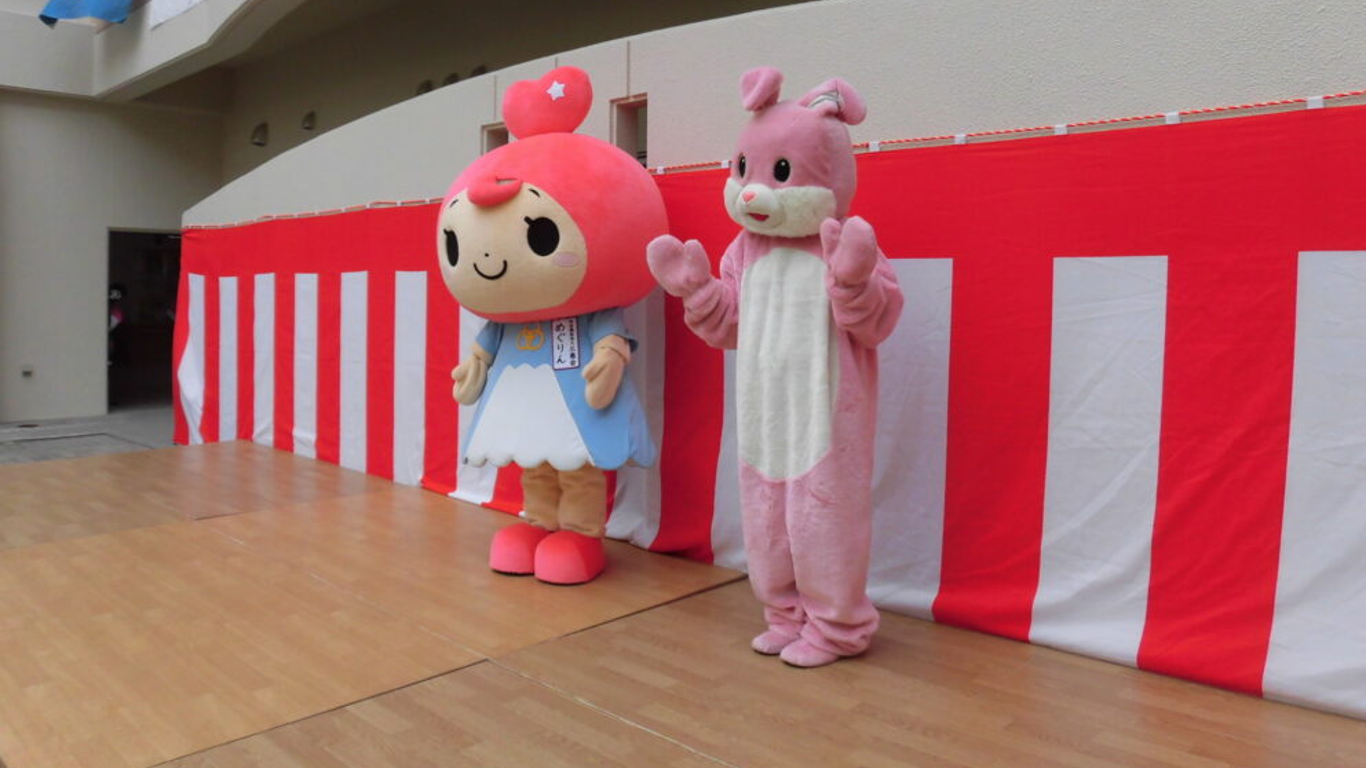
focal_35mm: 27
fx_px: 978
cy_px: 270
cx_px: 683
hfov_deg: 69.9
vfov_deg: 42.4
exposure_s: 1/400
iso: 100
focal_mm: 4.3
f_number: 3.1
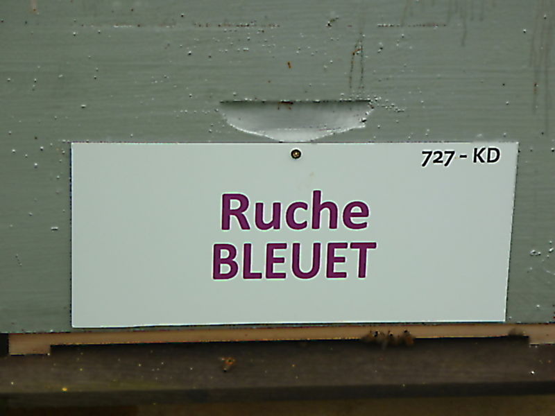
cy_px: 208
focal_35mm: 132
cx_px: 278
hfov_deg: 14.9
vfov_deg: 11.2
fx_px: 2116
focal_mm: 22
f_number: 5.9
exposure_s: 1/160
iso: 80
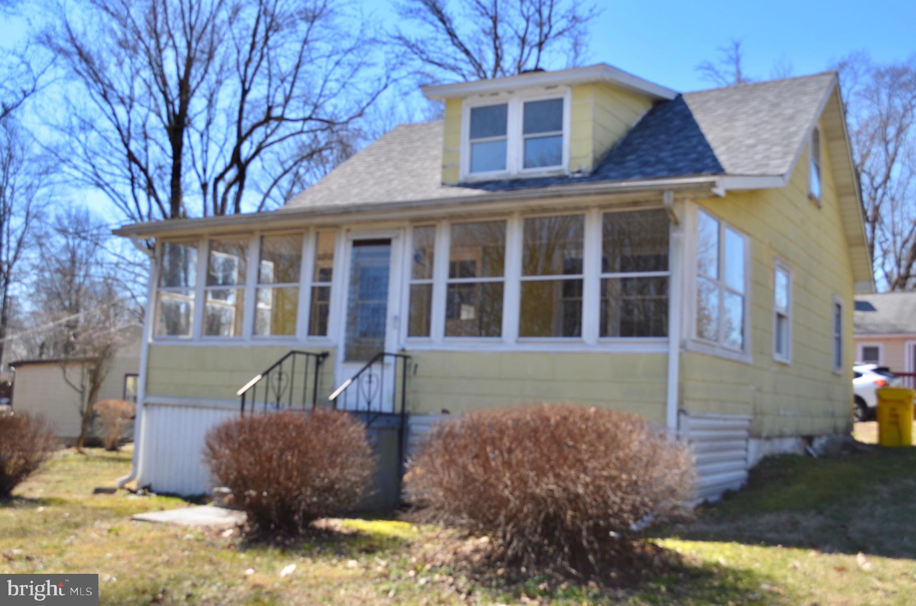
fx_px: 914
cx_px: 458
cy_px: 303
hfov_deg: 53.2
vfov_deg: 36.7
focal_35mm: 36
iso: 100
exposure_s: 1/200
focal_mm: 24
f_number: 6.3
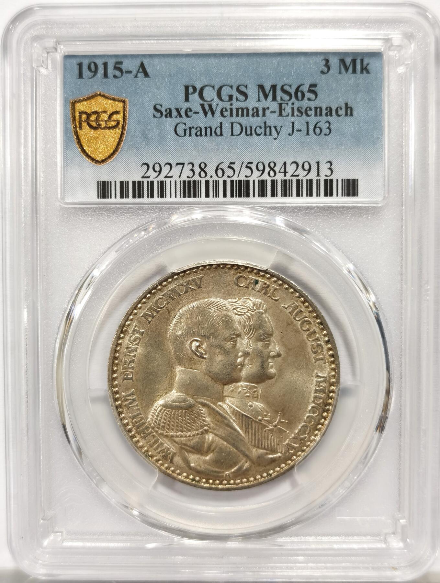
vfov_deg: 35.5
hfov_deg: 27.1
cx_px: 220
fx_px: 911
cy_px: 292
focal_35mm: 54
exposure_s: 1/100
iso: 125
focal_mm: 5.56
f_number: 16
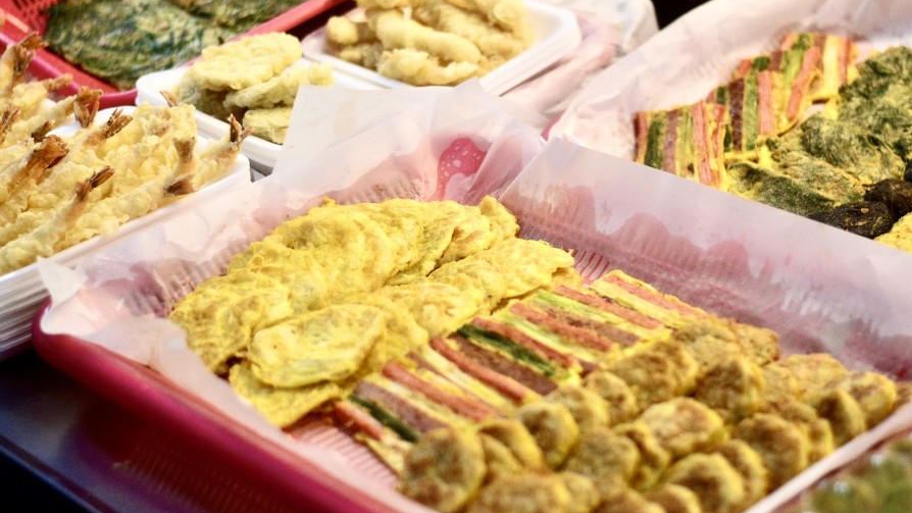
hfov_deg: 23.7
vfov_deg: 13.4
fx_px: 2177
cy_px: 213
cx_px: 490
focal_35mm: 90
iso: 1000
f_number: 1.8
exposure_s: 1/1250
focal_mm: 50
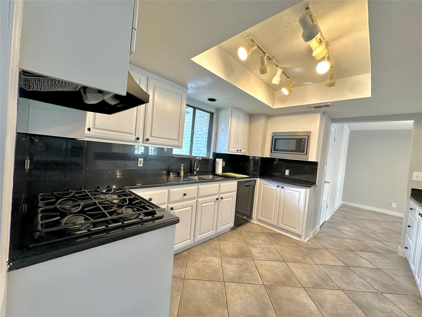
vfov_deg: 85.7
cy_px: 158
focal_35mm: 14
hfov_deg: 102.1
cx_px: 211
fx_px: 171
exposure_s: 1/120
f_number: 2.2
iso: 200
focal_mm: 2.22
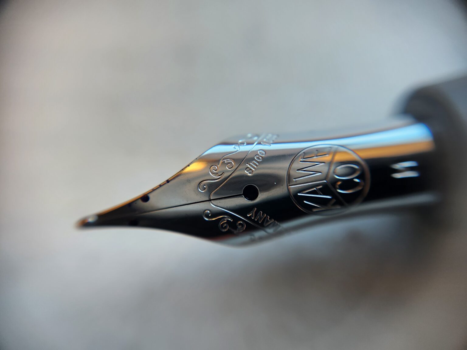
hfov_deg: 73.9
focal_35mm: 23
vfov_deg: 58.9
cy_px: 175
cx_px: 234
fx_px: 310
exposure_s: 1/120
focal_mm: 5.4
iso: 125
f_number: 1.8
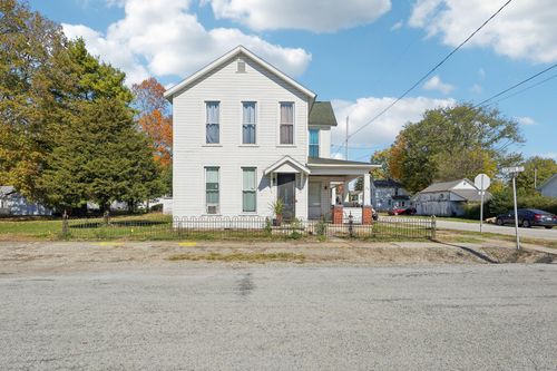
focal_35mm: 20
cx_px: 278
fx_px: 309
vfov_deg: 61.9
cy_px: 186
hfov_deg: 84.0
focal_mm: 20
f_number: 8
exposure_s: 1/800
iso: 100
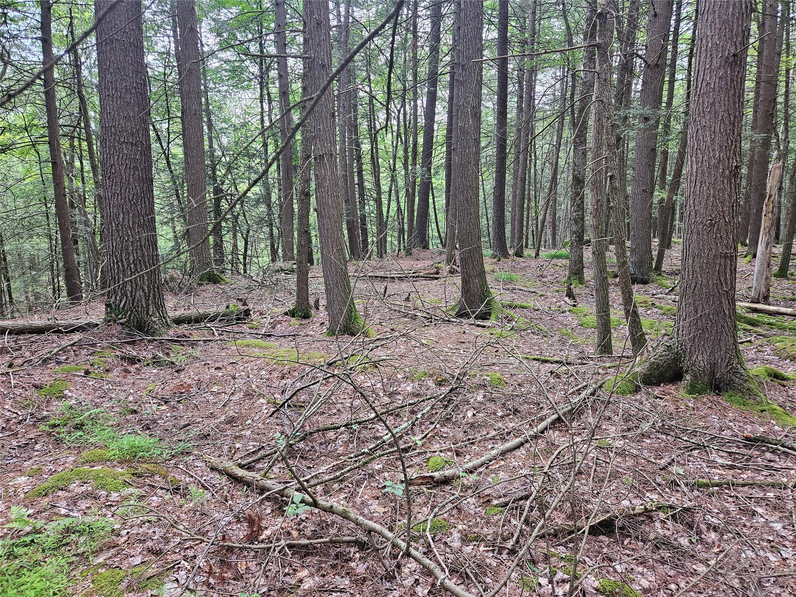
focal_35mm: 23
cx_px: 398
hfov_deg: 73.9
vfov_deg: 58.9
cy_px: 298
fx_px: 529
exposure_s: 1/207
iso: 200
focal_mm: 5.4
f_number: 1.8
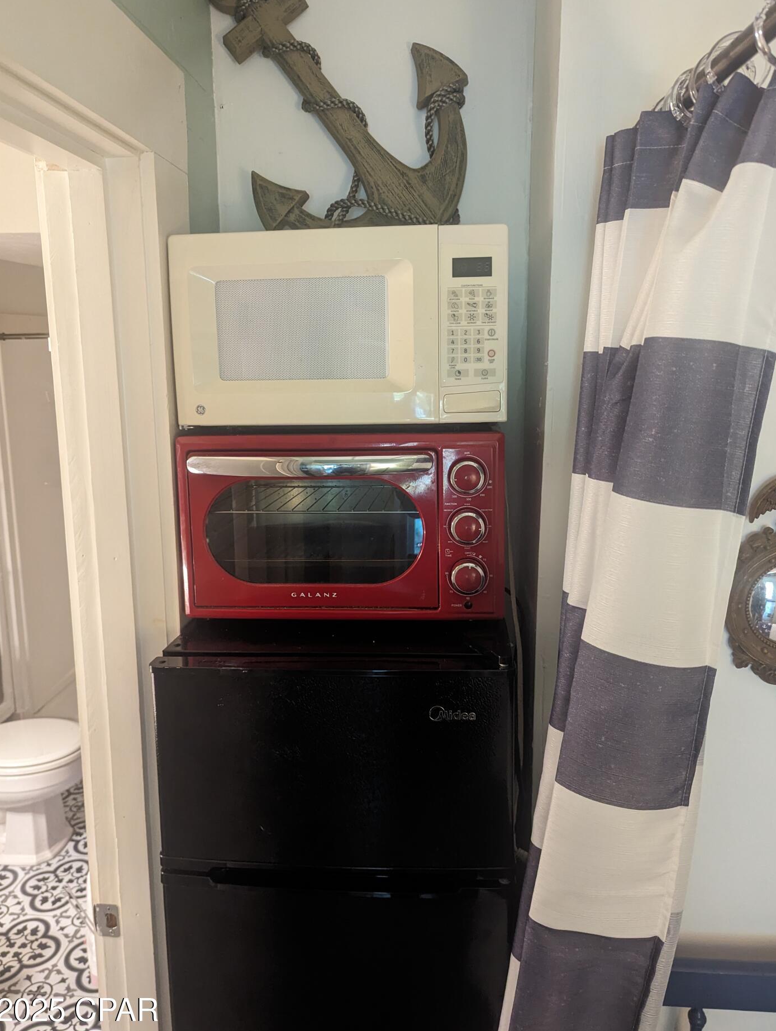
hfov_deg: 53.2
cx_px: 390
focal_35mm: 26
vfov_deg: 67.2
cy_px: 503
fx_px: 776
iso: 1801
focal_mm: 6.81
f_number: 1.85
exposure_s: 1/120
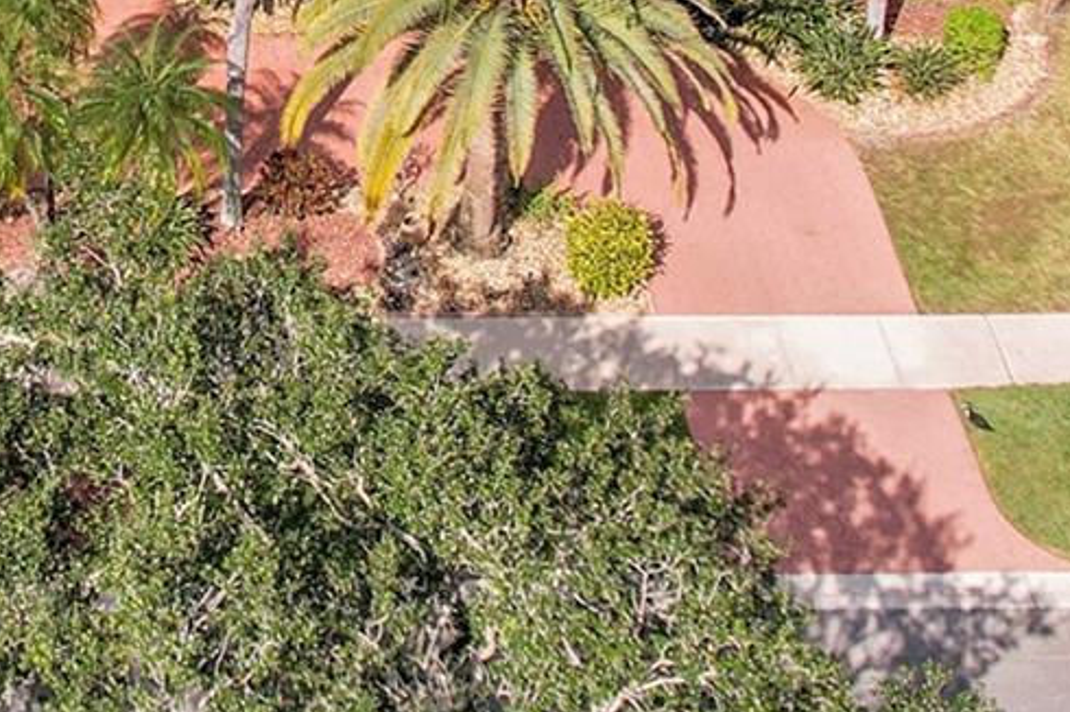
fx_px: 2733
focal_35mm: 92
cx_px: 0
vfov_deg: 13.9
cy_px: -364
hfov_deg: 21.4
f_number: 2.8
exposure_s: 1/640
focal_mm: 8.38
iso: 130
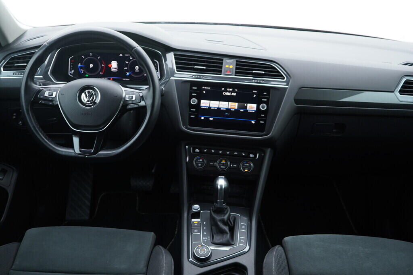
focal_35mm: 36
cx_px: 206
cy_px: 138
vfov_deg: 36.9
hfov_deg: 53.1
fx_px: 413
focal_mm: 24
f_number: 2.8
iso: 250
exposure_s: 1/40
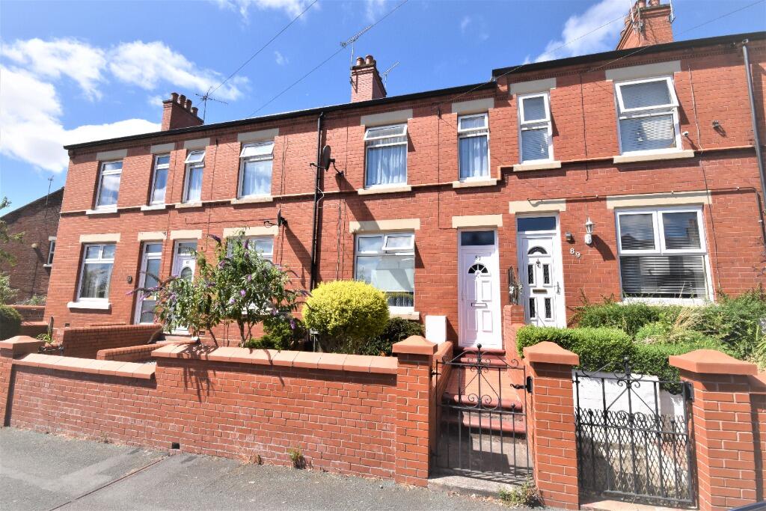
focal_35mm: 15
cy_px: 256
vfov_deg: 77.3
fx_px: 319
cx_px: 383
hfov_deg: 100.4
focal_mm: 10
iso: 800
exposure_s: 1/800
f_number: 14
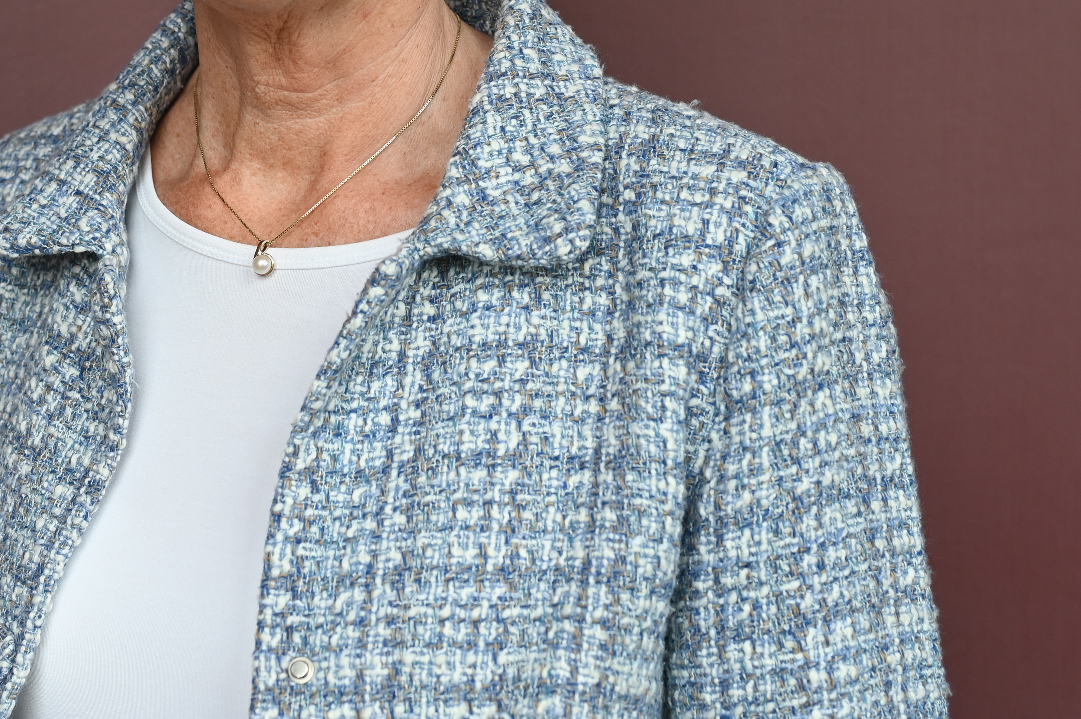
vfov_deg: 13.0
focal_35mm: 104
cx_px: 284
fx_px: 3121
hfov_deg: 19.5
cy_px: 14
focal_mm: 50
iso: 400
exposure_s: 1/250
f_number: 4
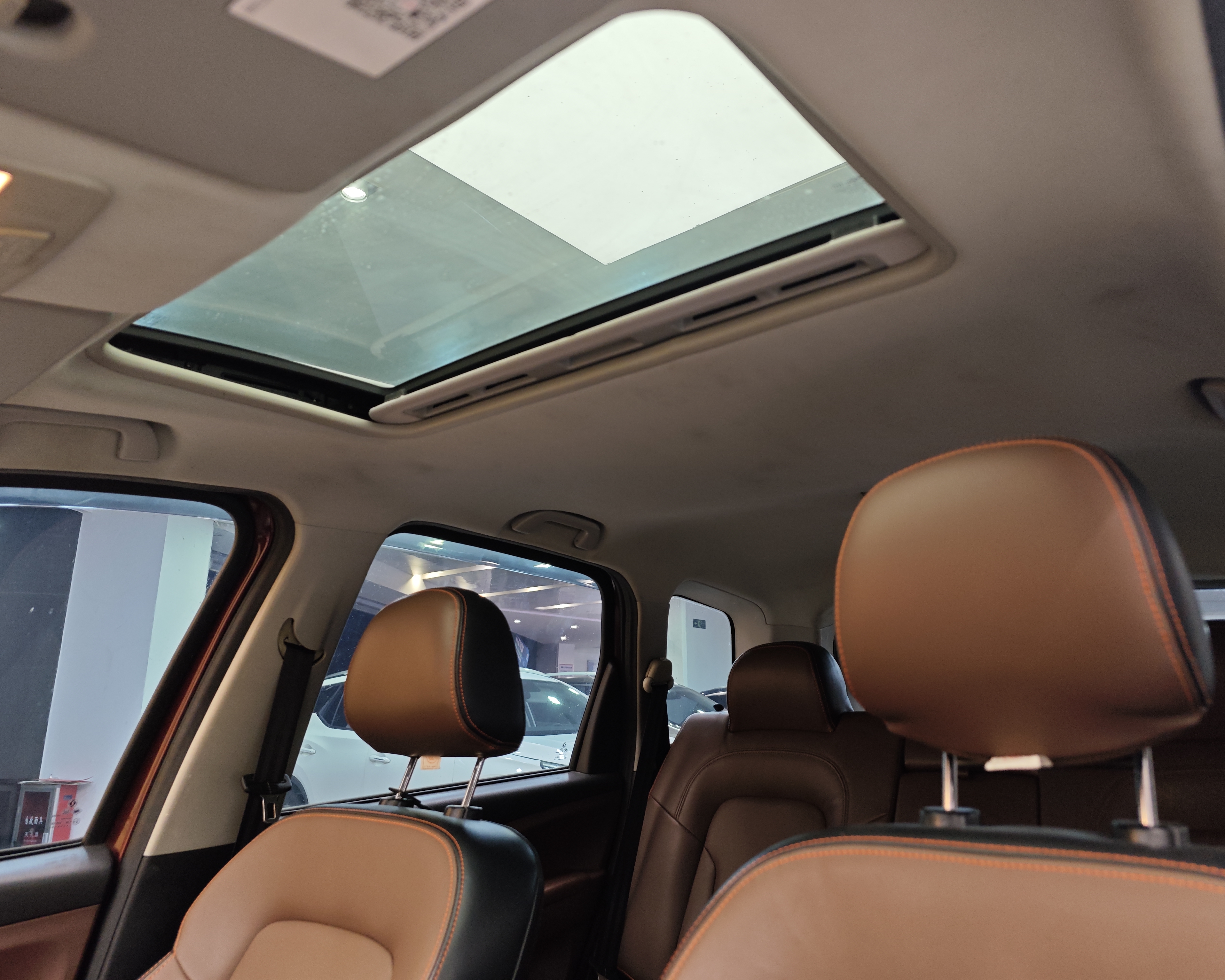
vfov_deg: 58.8
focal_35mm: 24
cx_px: 625
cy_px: 489
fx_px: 870
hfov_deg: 70.3
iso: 400
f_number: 1.9
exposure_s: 1/75
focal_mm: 8.7
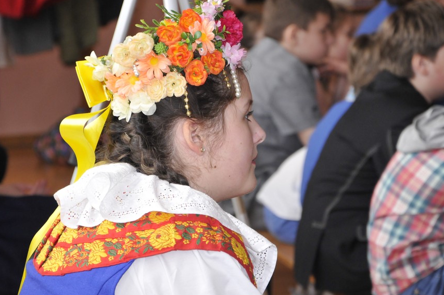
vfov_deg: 7.4
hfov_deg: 11.1
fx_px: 2274
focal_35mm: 185
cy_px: 134
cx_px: 233
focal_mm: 105
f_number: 5.6
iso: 1000
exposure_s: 1/60
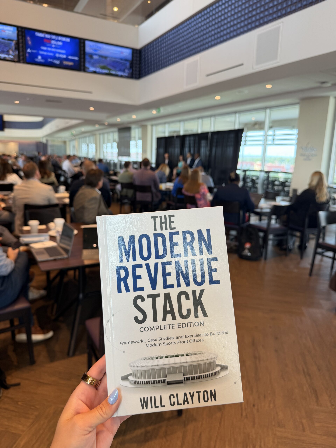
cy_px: 224
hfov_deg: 56.8
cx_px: 168
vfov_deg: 71.6
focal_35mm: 24
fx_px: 311
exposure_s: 1/120
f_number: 1.78
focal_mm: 6.76
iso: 100
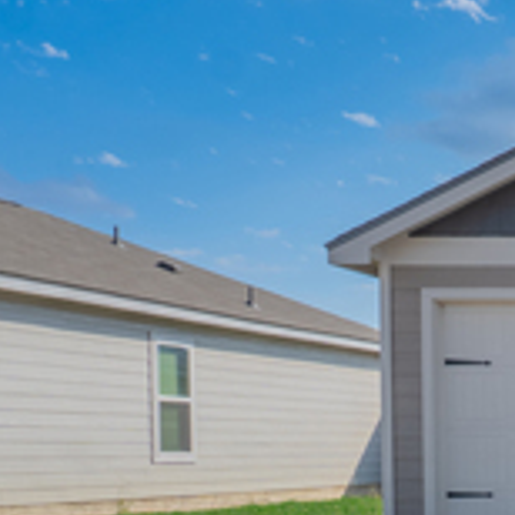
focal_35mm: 85
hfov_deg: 16.3
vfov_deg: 19.8
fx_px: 1431
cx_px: 997
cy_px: 507
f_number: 11
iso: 100
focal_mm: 16
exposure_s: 1/2500
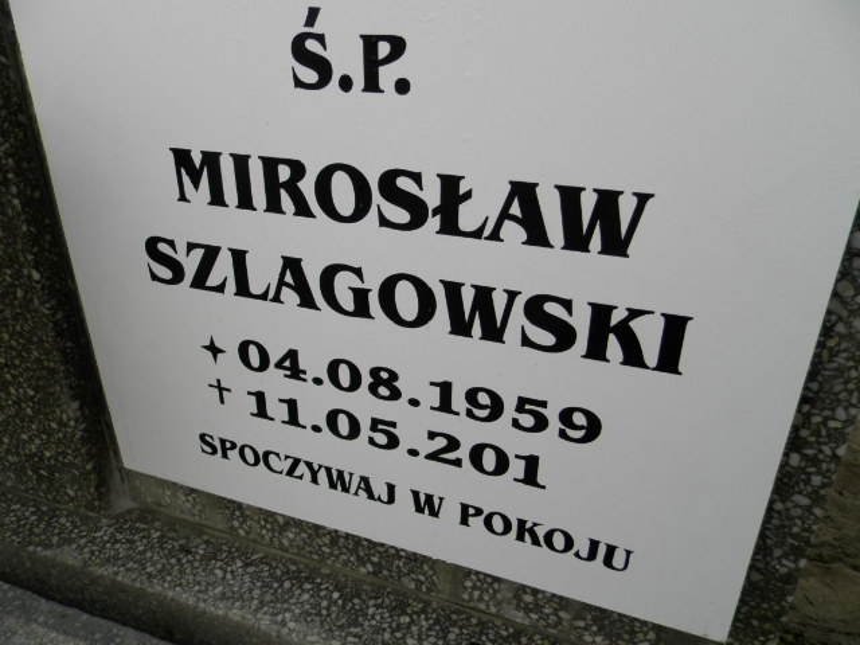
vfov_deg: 54.9
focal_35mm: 25
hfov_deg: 69.4
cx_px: 430
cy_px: 322
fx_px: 621
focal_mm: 4.5
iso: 80
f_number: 3.1
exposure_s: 1/200
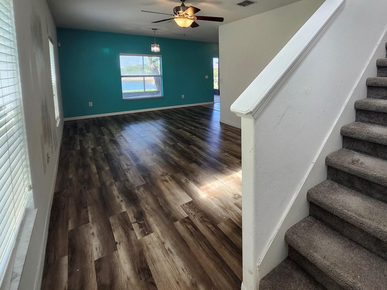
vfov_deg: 69.0
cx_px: 253
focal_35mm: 18
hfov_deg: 85.1
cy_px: 91
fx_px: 201
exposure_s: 1/60
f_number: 2.2
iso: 64
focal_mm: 1.74
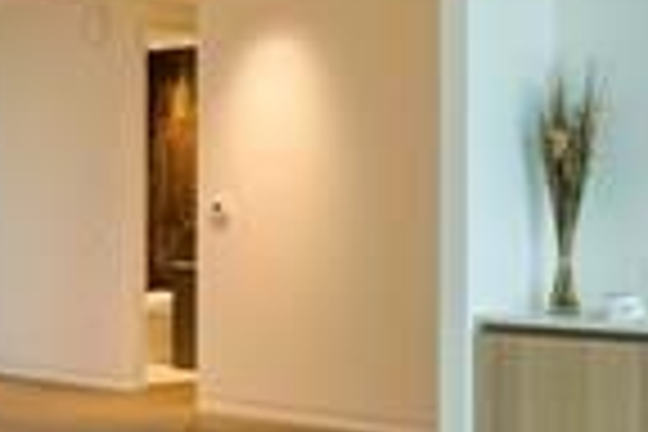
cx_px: 162
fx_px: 1461
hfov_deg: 24.7
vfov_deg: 16.8
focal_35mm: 81
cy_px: 230
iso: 250
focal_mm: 11.5
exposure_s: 1/4
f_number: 10
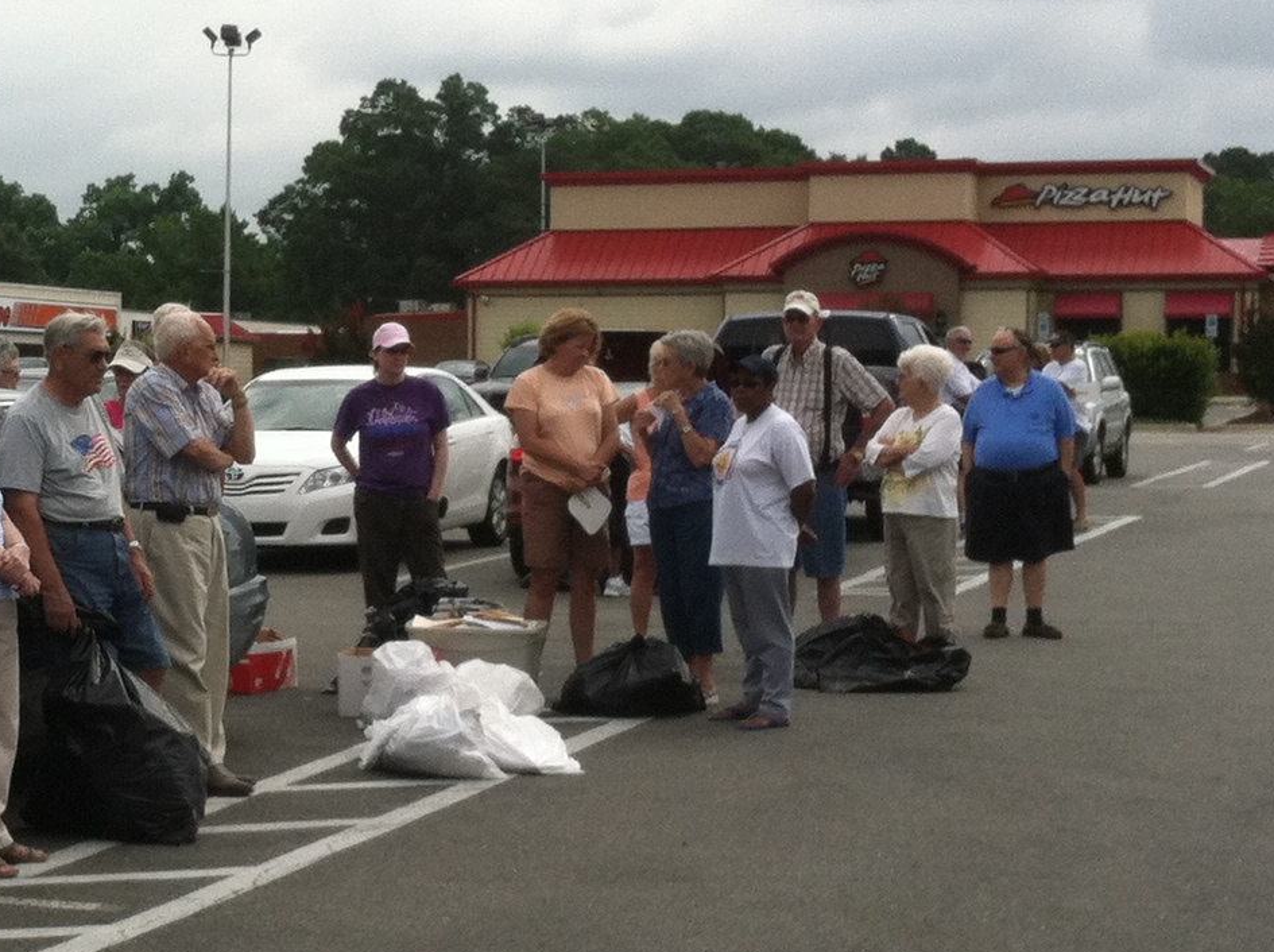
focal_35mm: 96
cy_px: 529
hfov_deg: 20.0
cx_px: 92
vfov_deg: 15.4
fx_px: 3528
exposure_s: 1/1000
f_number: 2.8
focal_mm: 3.85
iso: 80
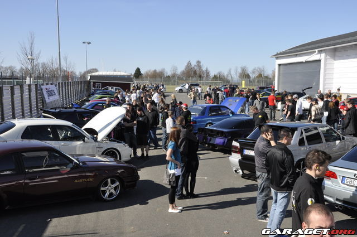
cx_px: 178
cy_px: 118
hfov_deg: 49.6
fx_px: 386
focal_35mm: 39
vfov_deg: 34.1
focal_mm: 26
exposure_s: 1/500
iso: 400
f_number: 11
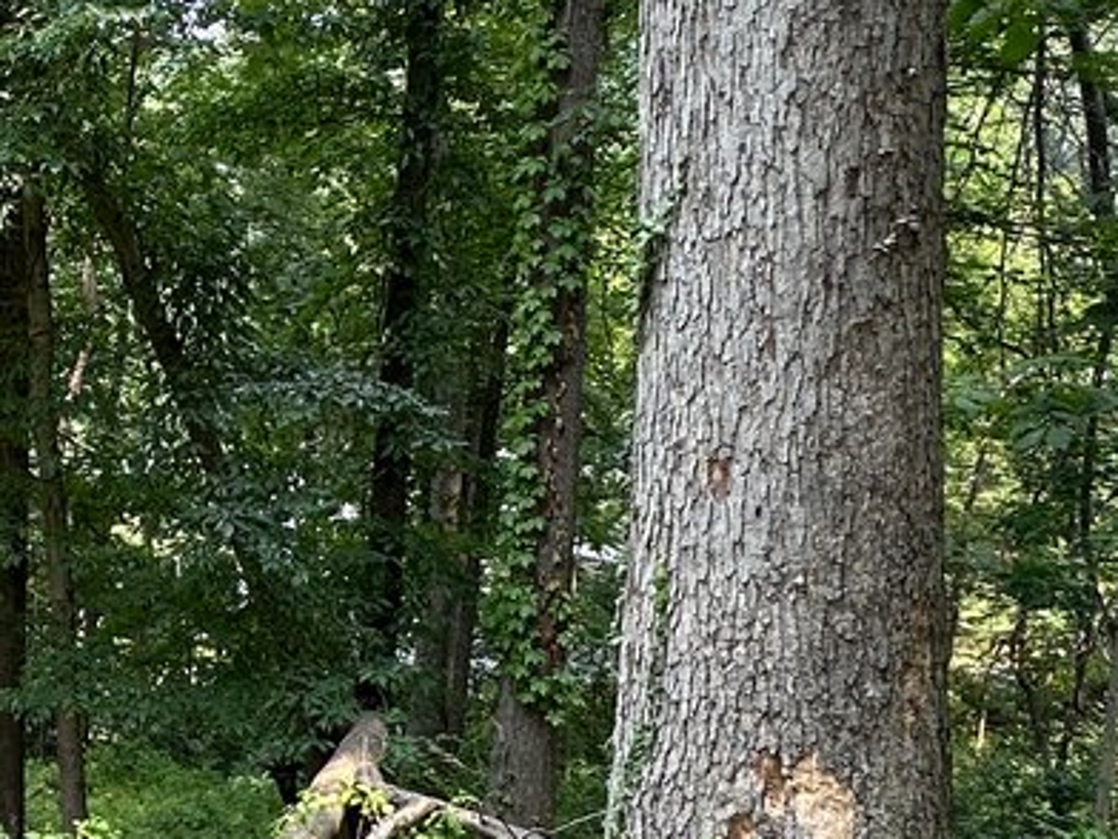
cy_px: 492
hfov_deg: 29.3
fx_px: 1744
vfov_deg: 27.0
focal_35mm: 54
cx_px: -307
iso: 40
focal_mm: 2.22
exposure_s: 1/164
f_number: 2.2
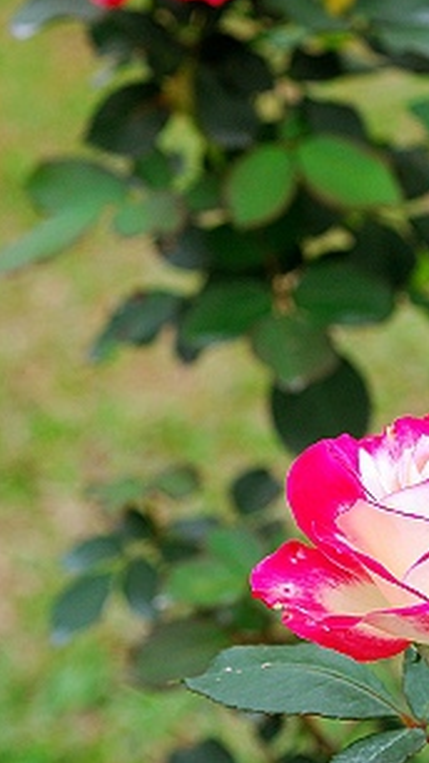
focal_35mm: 148
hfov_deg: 8.2
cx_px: 333
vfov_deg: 14.5
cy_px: 204
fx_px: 2995
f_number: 6.3
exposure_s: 1/50
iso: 200
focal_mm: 48
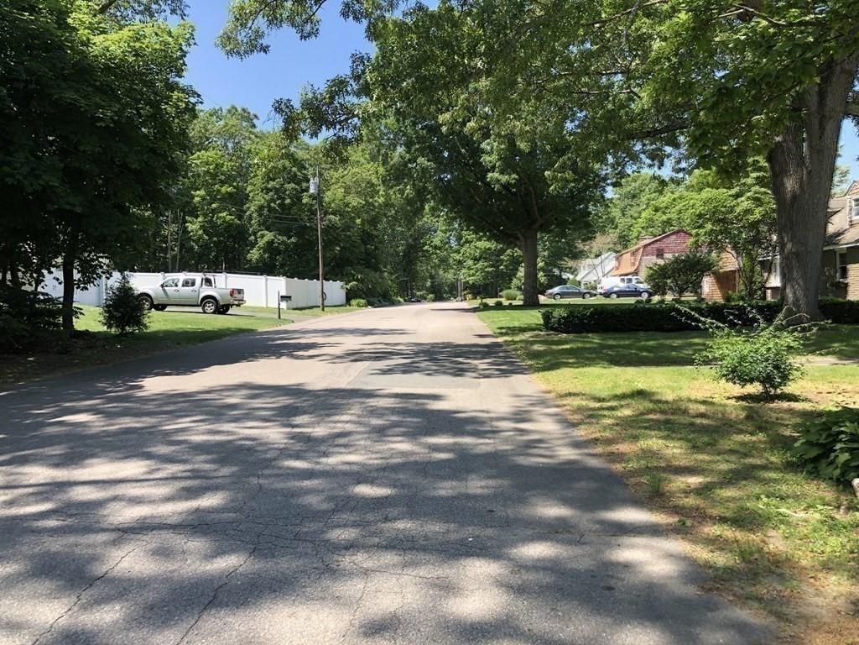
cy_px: 322
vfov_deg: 49.7
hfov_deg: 63.4
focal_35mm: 28
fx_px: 695
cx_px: 430
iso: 20
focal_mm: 3.99
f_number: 1.8
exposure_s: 1/571
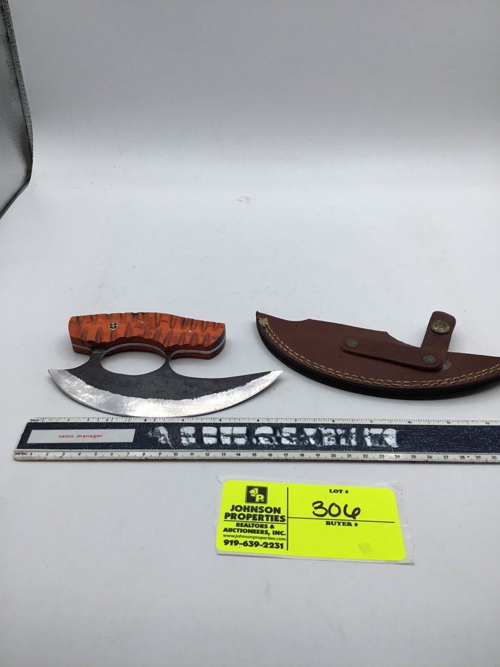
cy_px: 334
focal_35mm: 31
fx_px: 597
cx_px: 250
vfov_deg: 58.4
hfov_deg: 45.4
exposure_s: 1/124
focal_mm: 3.3
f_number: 2.4
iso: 25
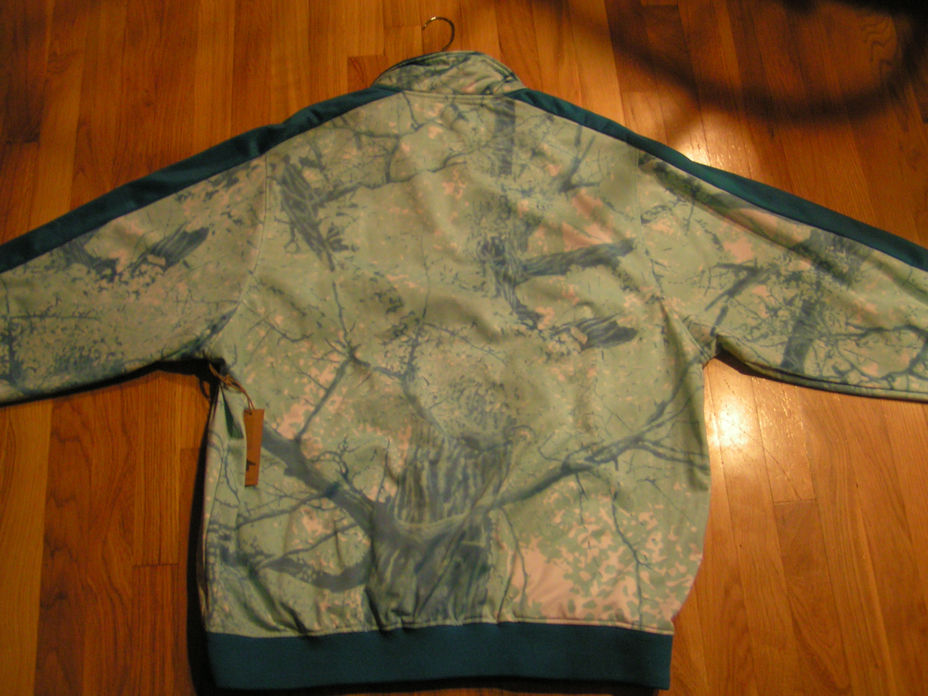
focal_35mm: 38
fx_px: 1019
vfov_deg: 37.7
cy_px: 348
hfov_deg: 49.0
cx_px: 464
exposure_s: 1/8
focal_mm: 5.8
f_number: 2.8
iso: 200
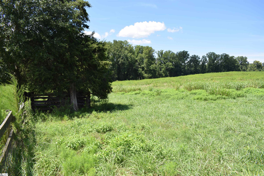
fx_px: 198
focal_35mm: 27
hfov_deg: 67.4
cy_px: 88
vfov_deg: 47.9
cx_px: 132
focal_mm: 18
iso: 100
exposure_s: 1/200
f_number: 7.1
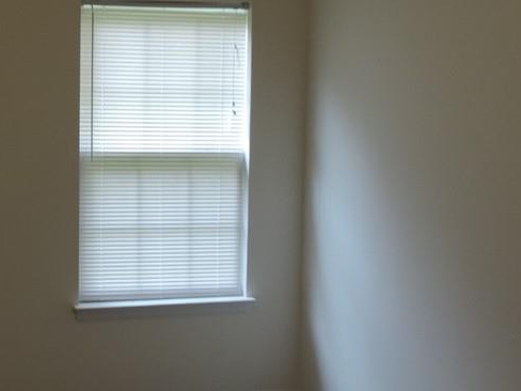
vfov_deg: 23.3
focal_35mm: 63
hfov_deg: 29.0
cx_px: 15
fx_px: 948
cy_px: 187
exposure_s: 1/30
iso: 250
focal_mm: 5.3
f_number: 3.1
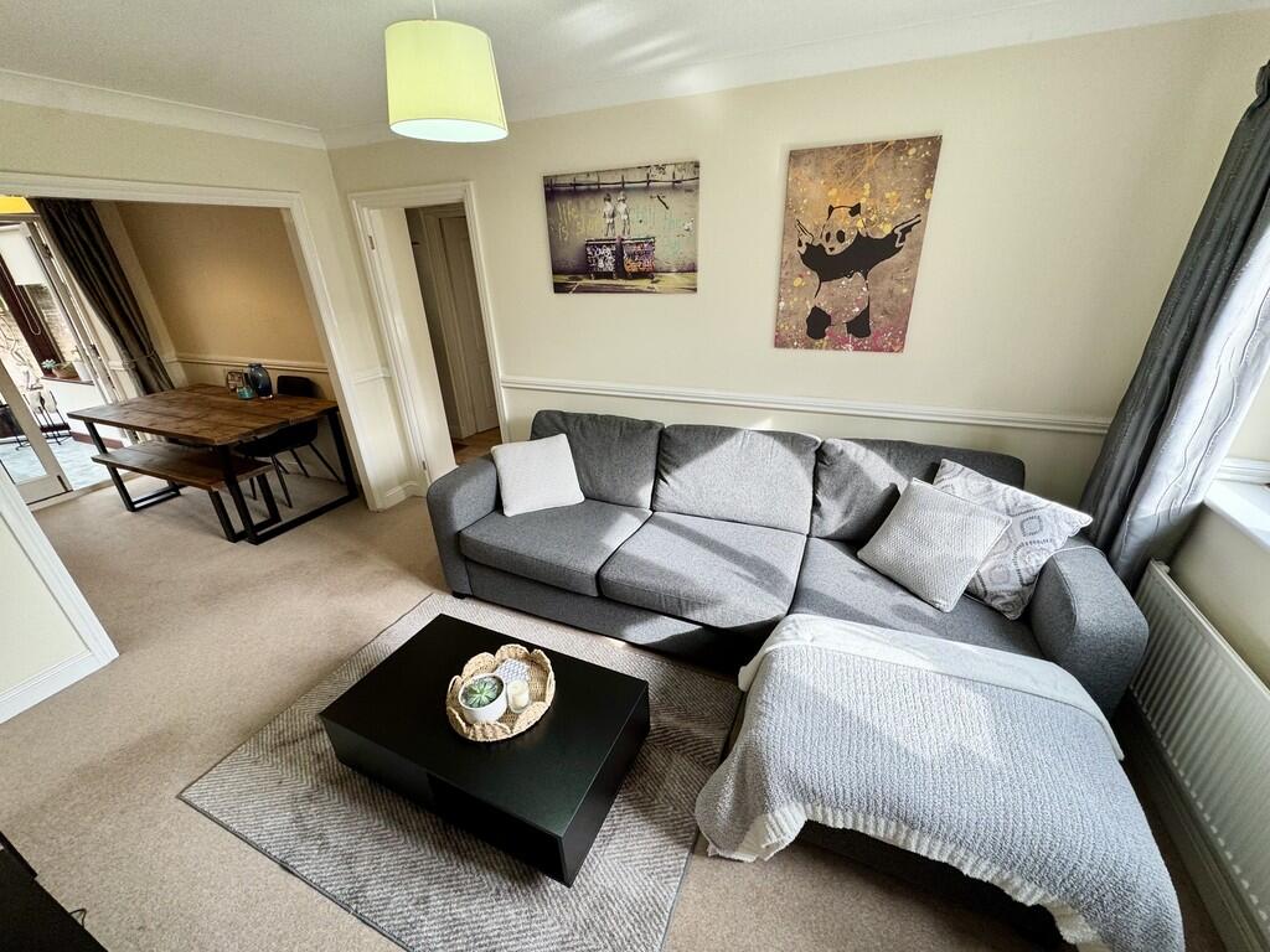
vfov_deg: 85.7
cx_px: 635
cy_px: 476
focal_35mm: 14
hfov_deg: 102.1
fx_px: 514
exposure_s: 1/100
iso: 100
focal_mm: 2.22
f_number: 2.2
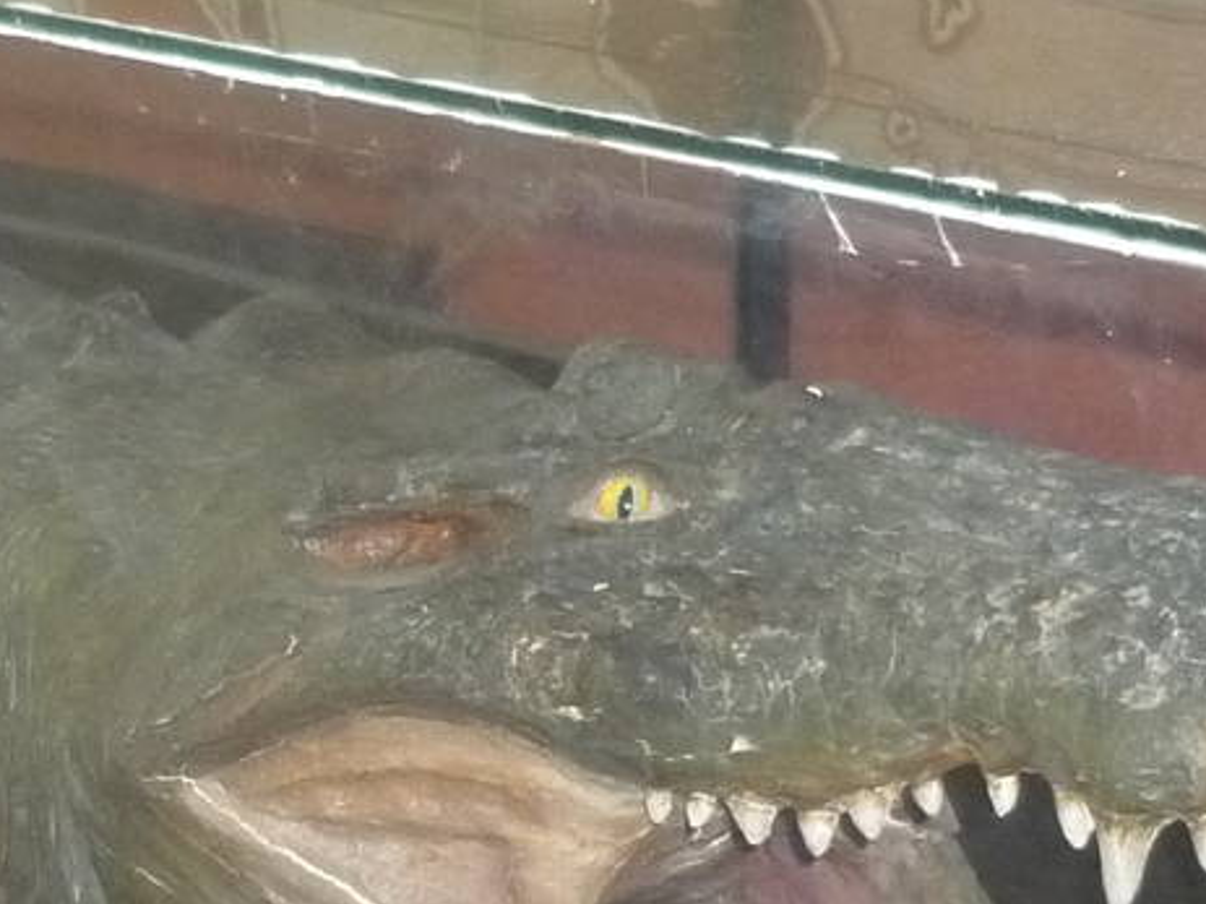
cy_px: 761
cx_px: 302
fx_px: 3971
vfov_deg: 12.9
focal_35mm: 114
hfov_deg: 17.2
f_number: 2.8
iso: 400
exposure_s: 1/30
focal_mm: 5.5
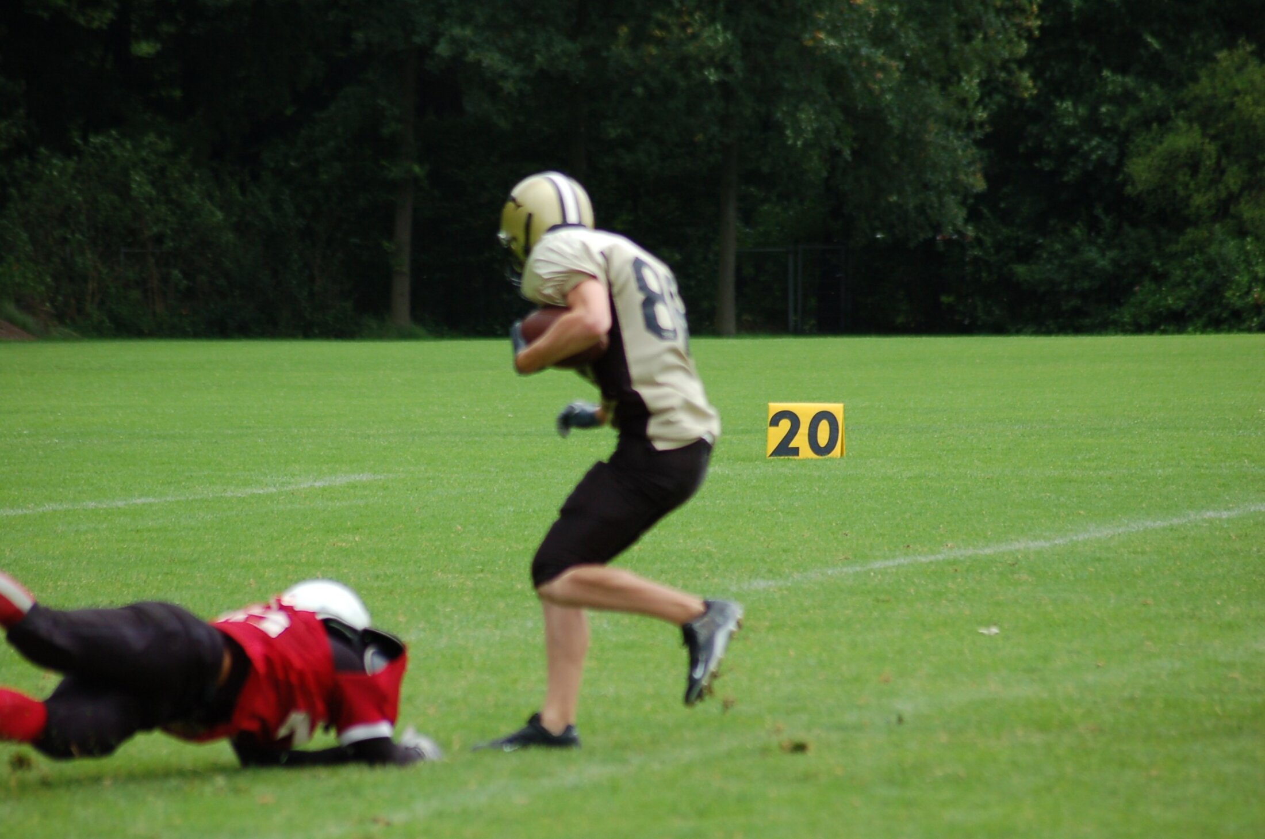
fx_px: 10259
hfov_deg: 7.1
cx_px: 632
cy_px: 420
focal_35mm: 292
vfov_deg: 4.7
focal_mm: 195
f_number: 5
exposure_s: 1/1000
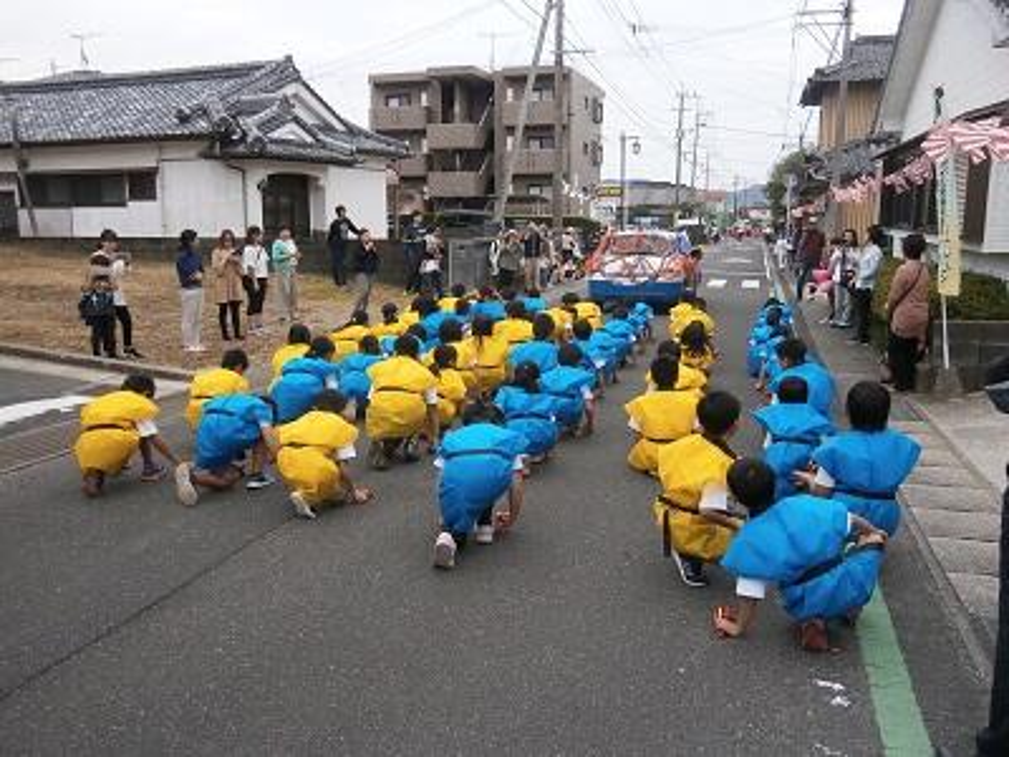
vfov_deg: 45.4
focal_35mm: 31
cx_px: 504
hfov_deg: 58.4
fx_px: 904
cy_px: 378
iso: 80
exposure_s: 1/320
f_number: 2.9
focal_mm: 5.5
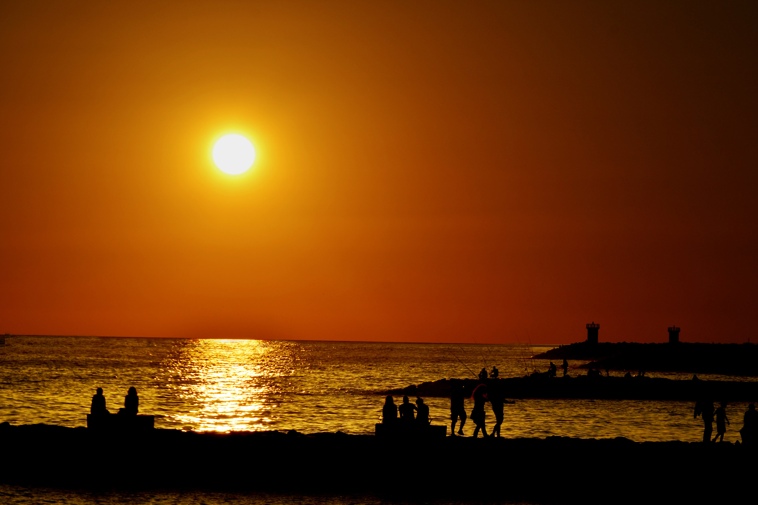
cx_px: 379
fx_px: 3790
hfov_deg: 11.4
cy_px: 252
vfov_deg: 7.6
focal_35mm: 180
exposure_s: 1/640
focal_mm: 120
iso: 100
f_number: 13
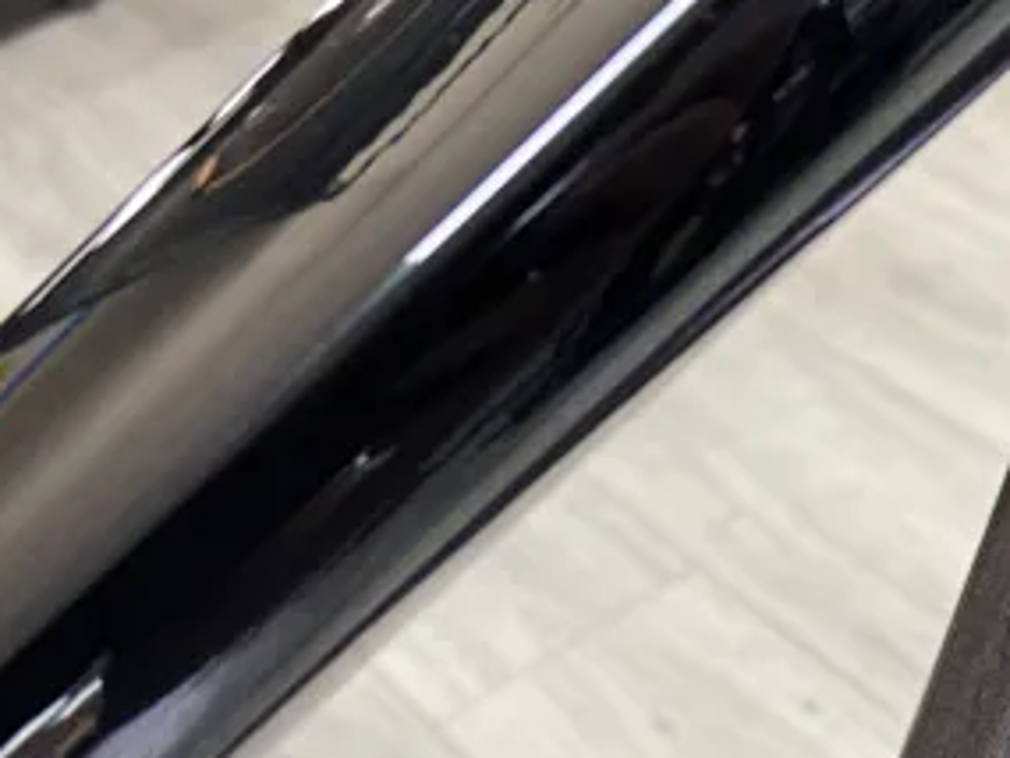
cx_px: 943
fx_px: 2131
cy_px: 868
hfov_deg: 25.7
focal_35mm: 73
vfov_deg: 19.2
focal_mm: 4.25
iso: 160
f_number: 1.8
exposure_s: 1/50
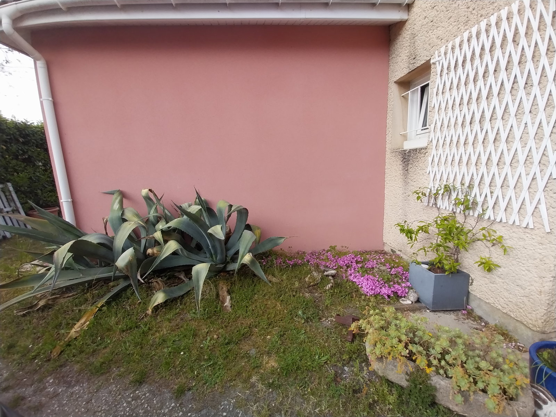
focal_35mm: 13
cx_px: 278
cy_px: 208
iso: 64
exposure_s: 1/420
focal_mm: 1.13
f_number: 2.2
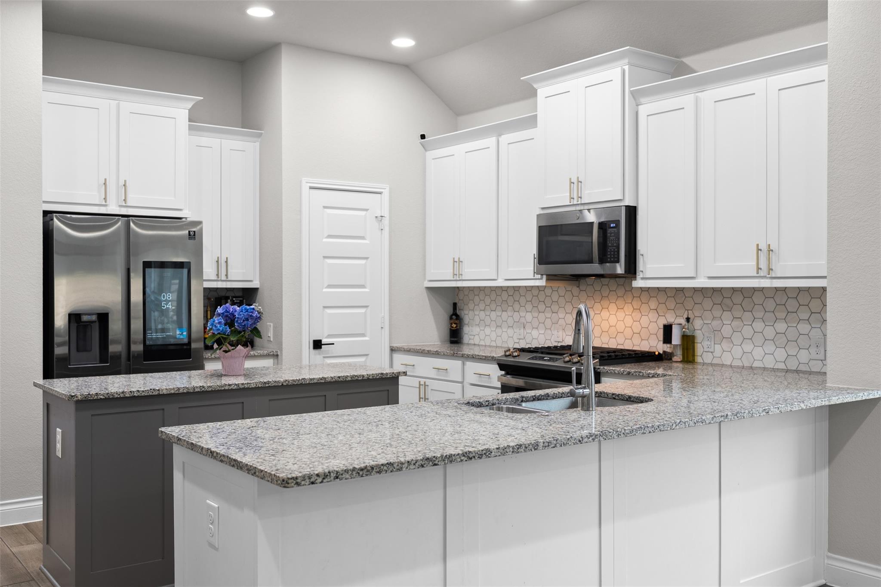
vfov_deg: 37.8
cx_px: 440
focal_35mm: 35
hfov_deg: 54.4
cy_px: 294
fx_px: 856
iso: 400
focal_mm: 35
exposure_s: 1/4
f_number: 5
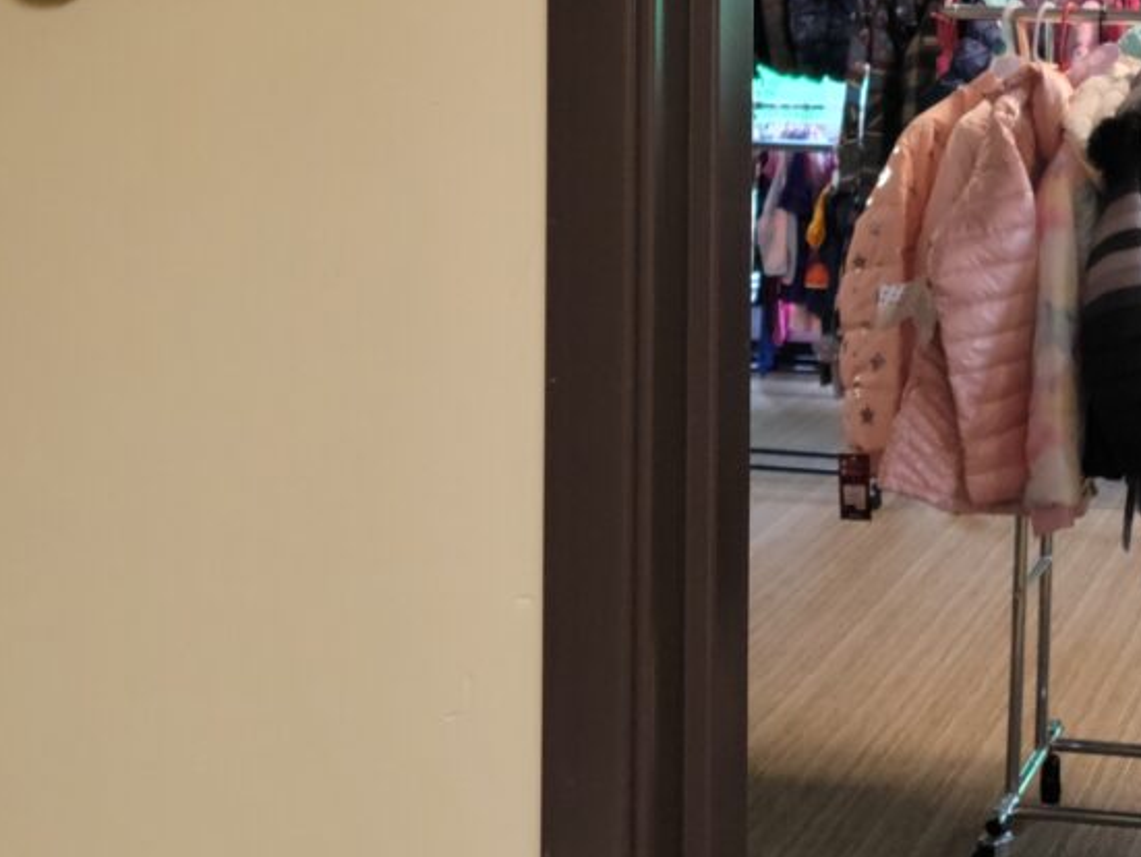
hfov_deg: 24.6
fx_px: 2573
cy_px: -54
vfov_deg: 18.3
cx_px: 919
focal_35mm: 78
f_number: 2
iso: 250
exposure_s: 1/40
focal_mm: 5.9
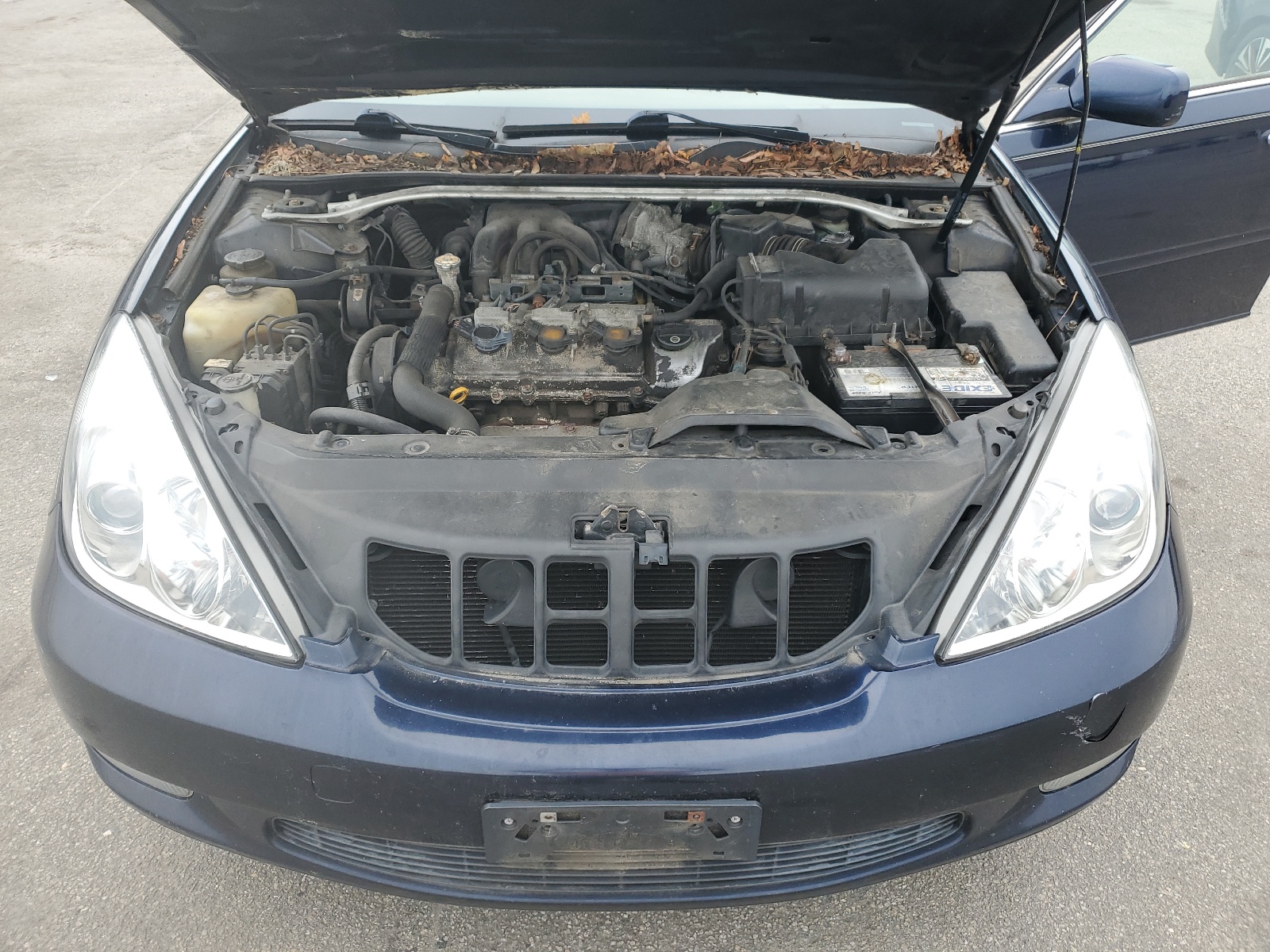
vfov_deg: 53.1
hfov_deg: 67.3
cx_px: 635
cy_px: 476
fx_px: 954
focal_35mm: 26
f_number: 1.5
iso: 50
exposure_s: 1/476
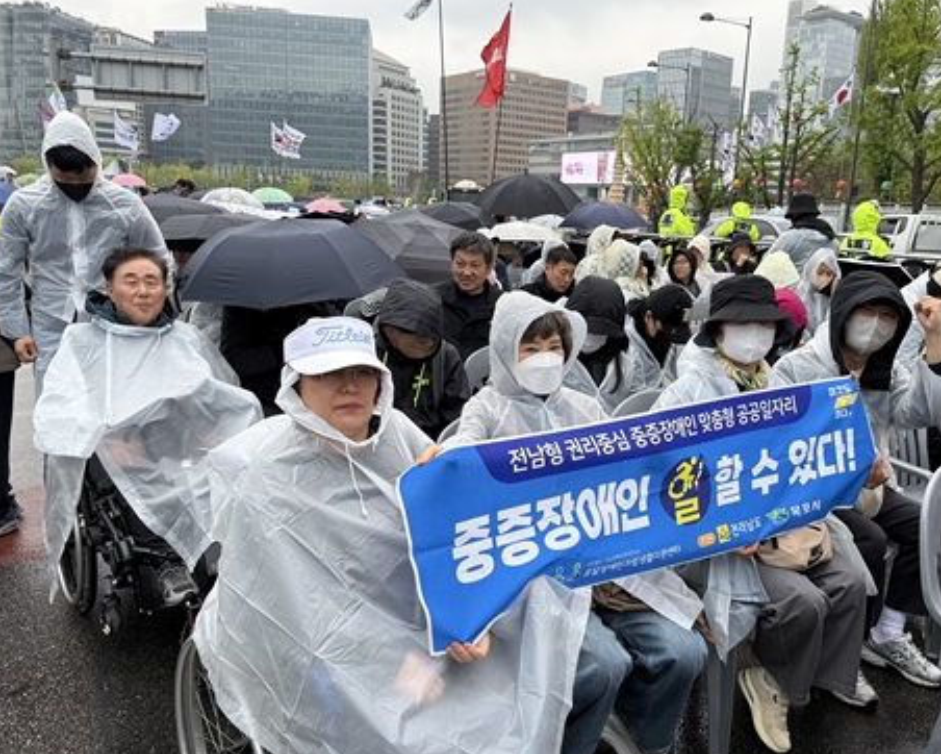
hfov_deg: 60.2
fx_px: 808
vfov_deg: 49.9
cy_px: 417
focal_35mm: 29
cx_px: 529
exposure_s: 1/868
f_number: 1.78
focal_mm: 6.76
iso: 80
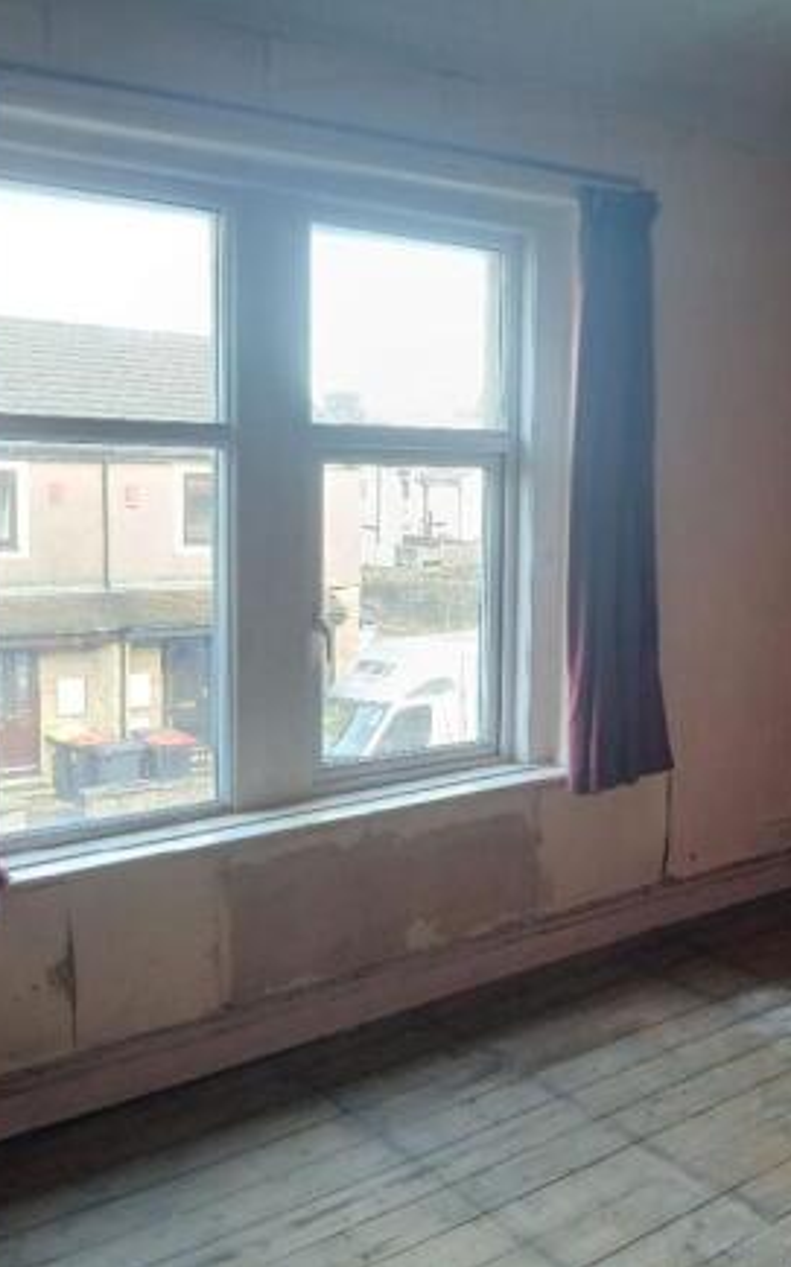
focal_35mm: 37
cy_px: 635
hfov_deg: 33.5
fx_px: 1277
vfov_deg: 52.8
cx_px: 626
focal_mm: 3.98
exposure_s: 1/33.3
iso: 200
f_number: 1.8
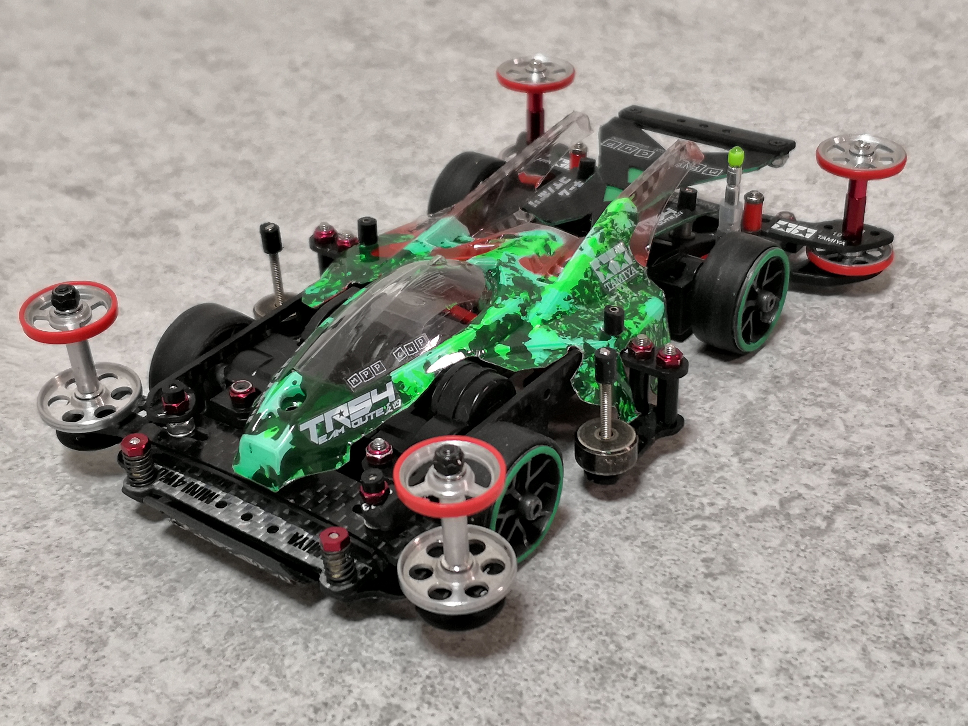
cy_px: 363
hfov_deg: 35.5
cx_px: 484
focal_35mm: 54
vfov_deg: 27.0
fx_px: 1510
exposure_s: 1/40
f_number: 1.6
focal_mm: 3.95
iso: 200
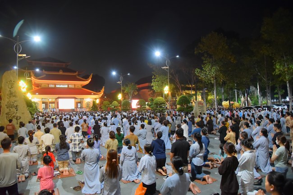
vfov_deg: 53.1
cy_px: 98
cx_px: 146
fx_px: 195
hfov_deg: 73.8
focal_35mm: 24
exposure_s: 1/80
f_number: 4
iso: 3200
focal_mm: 24
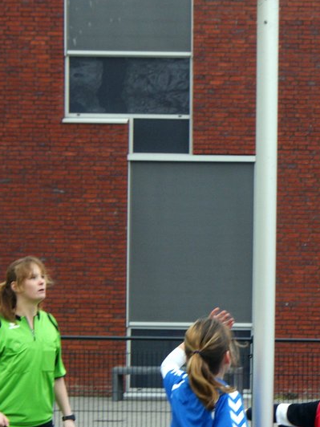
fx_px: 3205
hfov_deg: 5.7
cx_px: 507
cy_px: 294
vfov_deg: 7.6
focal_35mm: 260
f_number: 7.1
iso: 200
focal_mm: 60
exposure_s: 1/250
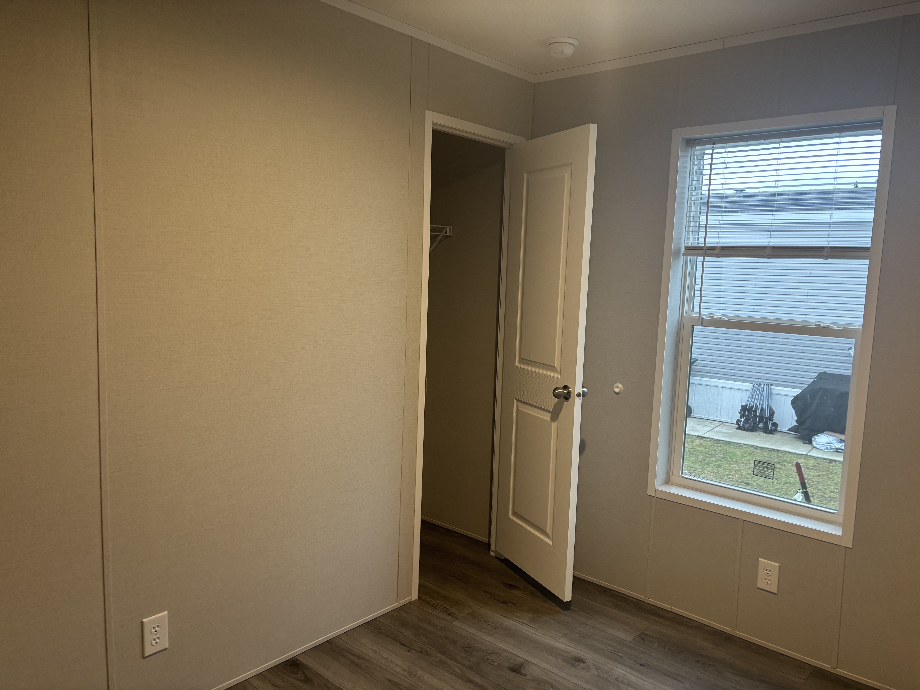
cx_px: 460
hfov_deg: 67.3
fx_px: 691
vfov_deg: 53.1
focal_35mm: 26
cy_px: 345
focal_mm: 5.96
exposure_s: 1/60
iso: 100
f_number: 1.6
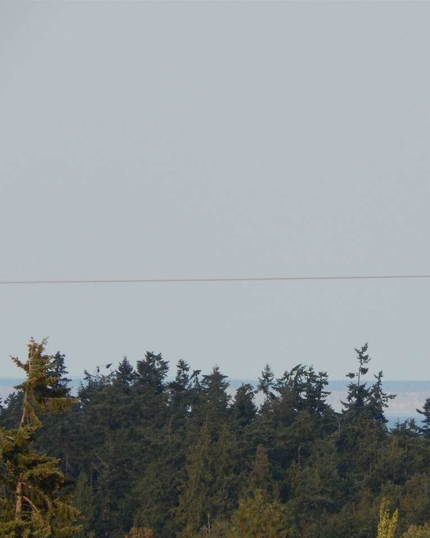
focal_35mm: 555
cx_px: 297
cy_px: 269
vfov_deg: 3.5
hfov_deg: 2.8
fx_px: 8833
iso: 125
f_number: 5.7
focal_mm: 76.4
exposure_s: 1/320
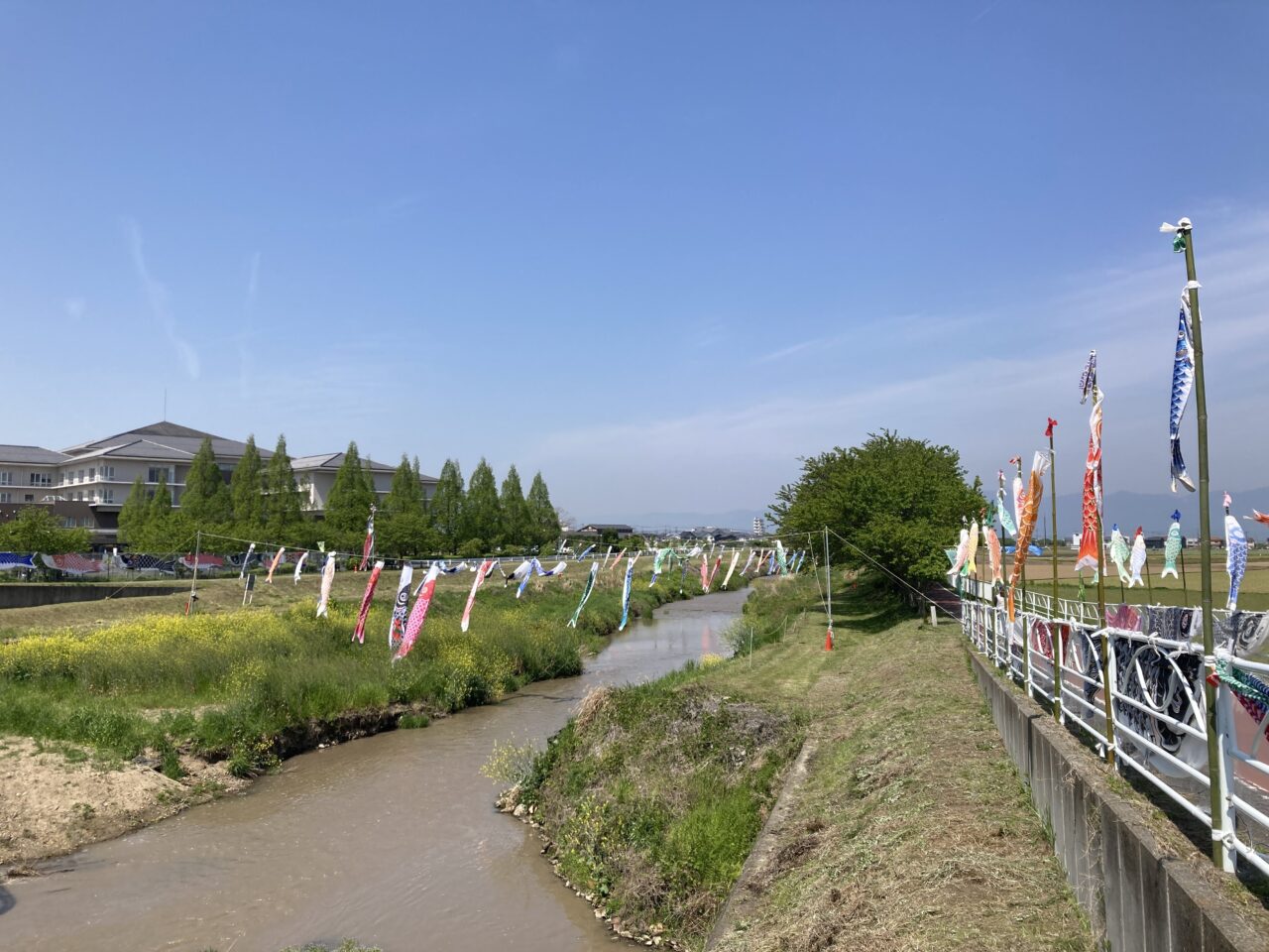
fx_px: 1026
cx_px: 634
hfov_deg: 63.4
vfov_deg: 49.7
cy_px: 476
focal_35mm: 28
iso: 20
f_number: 1.8
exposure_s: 1/2558
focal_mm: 3.99
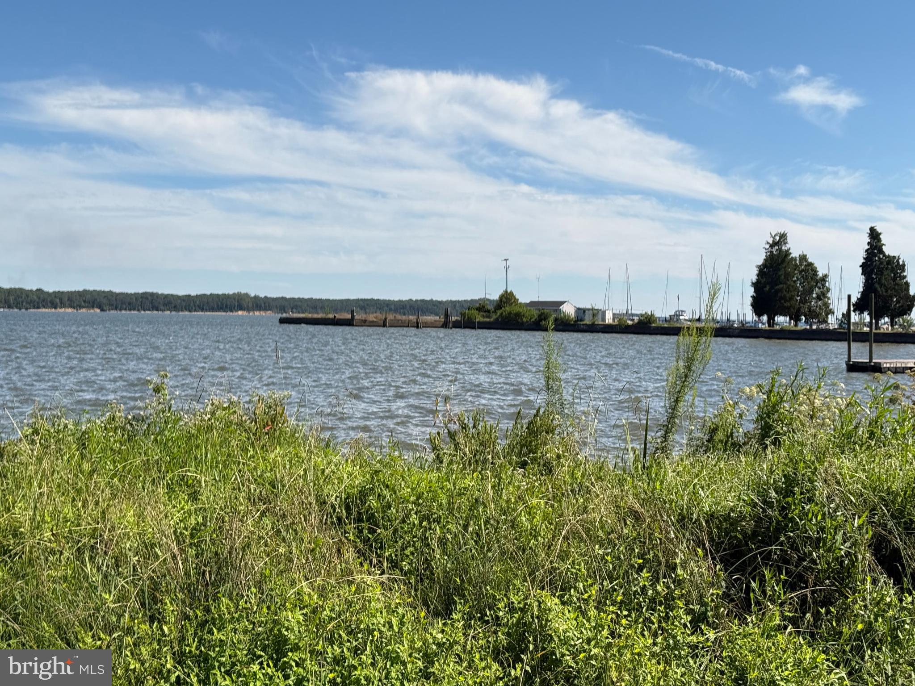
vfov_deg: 30.3
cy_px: 343
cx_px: 458
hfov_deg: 39.7
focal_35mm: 48
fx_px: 1269
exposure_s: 1/4329
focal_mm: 6.76
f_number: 1.78
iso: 100
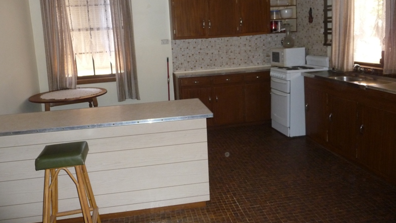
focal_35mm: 31
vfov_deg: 37.6
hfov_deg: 62.6
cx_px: 196
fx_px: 326
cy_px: 87
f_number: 3.3
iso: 320
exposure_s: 1/30
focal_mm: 4.7
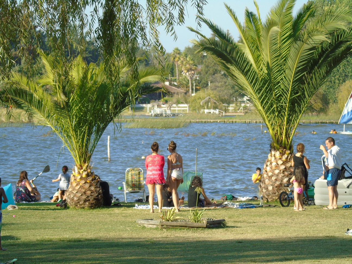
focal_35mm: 212
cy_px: 132
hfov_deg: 9.3
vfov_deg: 7.0
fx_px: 2156
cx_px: 176
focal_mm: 38
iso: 80
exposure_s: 1/250
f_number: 4.7
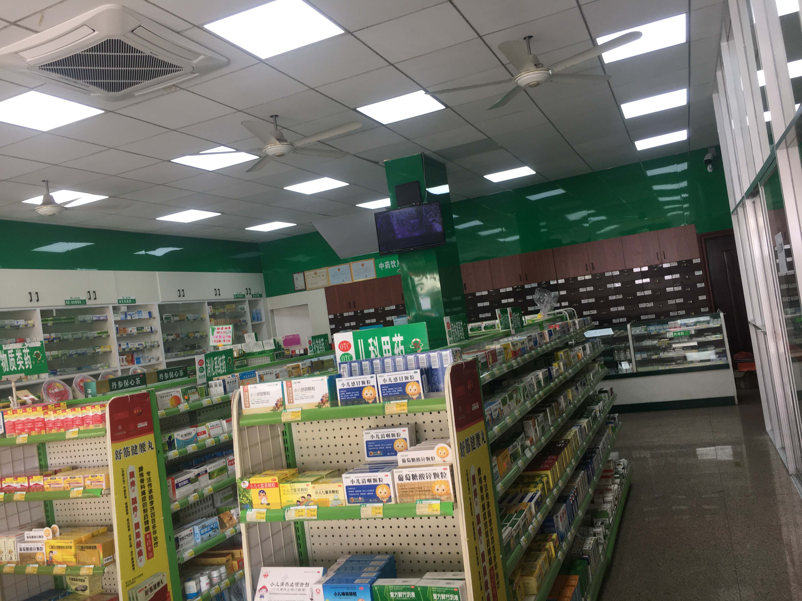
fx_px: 672
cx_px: 401
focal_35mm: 29
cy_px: 300
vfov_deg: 48.2
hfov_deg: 61.7
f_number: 2.2
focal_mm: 4.15
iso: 32
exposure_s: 1/60
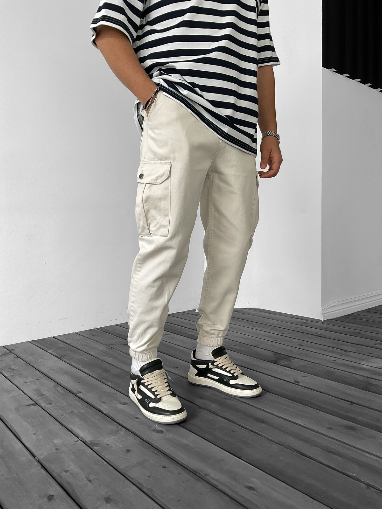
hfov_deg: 48.2
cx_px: 191
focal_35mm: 29
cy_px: 254
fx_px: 427
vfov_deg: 61.7
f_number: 1.8
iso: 40
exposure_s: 1/120
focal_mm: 3
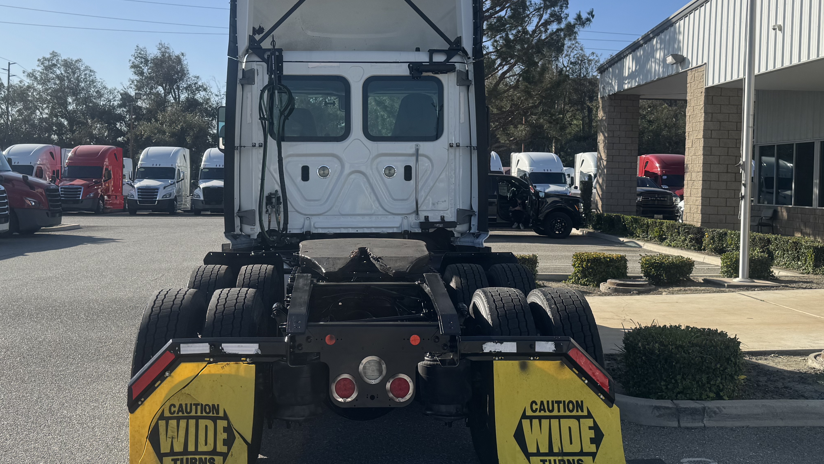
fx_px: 808
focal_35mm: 37
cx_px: 383
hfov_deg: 54.0
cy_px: 192
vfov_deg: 31.9
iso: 80
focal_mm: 6.76
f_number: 1.78
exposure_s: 1/4950
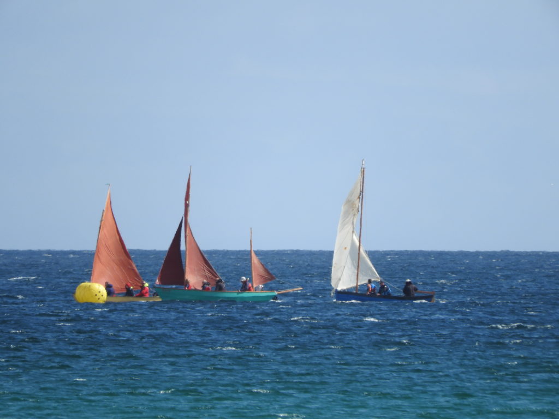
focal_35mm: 1200
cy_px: 210
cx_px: 280
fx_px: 19378
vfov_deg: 1.2
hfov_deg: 1.7
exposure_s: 1/500
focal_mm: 215
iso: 100
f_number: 6
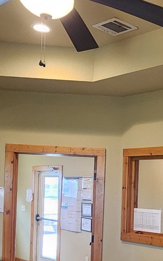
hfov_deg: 24.2
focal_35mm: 50
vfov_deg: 39.0
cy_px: 202
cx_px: 179
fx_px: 356
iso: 400
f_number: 2.2
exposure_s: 1/60
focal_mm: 2.2
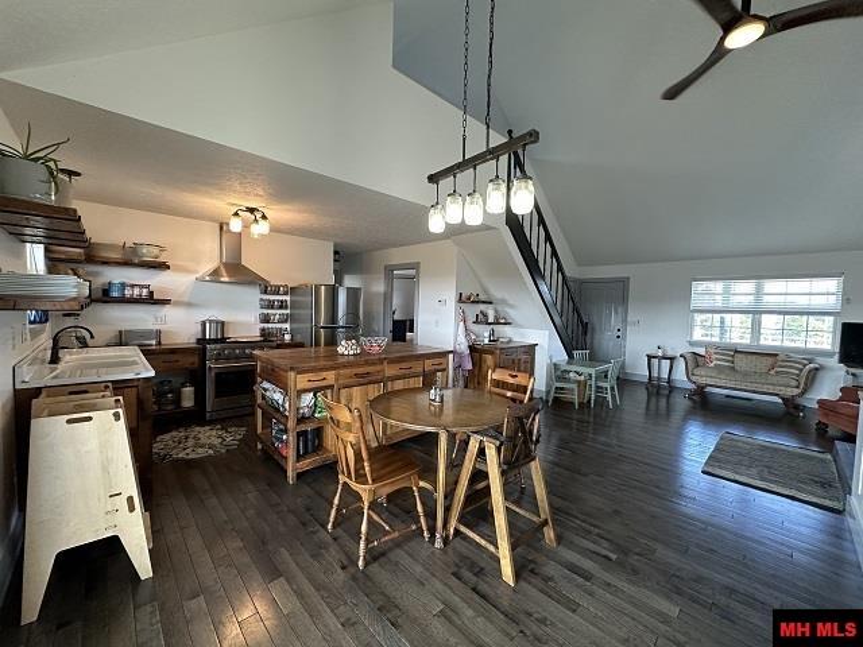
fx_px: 349
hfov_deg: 102.1
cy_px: 324
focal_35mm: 14
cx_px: 432
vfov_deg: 85.7
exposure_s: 1/60
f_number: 2.2
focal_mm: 2.22
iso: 250
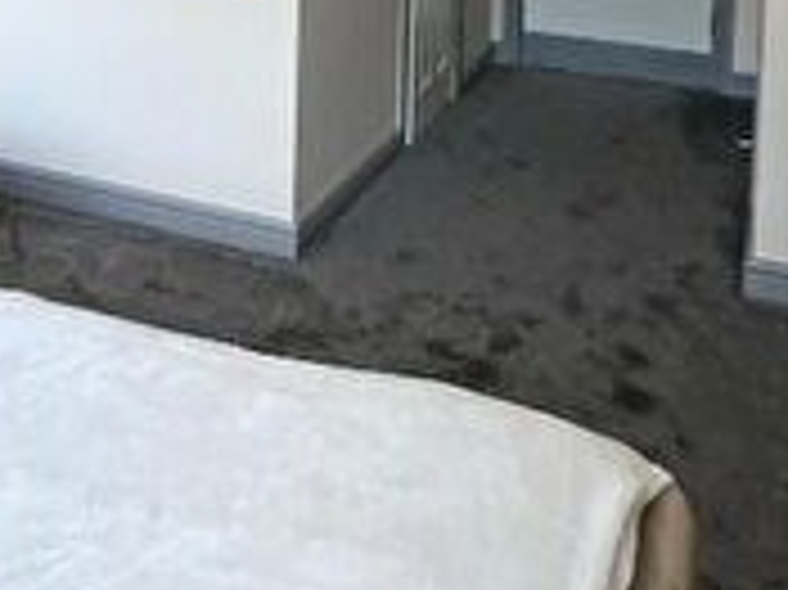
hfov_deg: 35.0
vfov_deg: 24.3
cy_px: -187
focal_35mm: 52
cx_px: 99
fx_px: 1183
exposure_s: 1/100
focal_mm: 1.57
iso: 200
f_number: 1.8
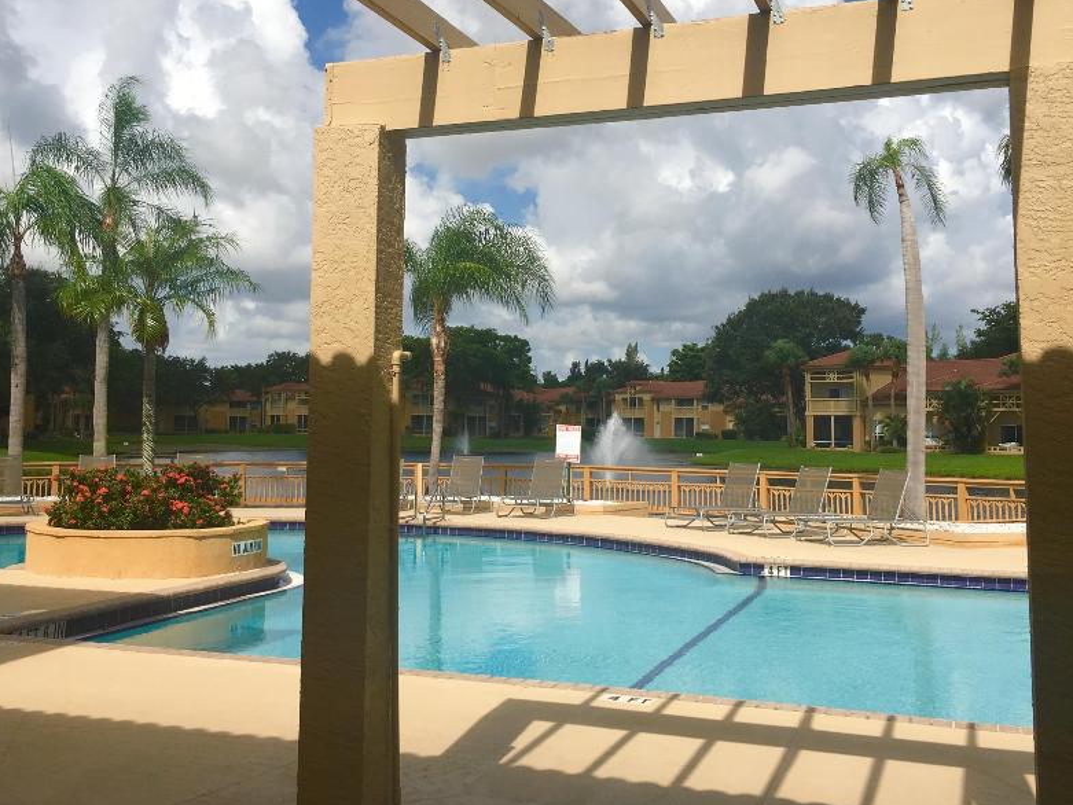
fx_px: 1178
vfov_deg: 37.5
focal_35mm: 38
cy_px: 304
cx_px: 504
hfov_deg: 48.9
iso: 25
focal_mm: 4.15
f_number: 2.2
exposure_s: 1/2564
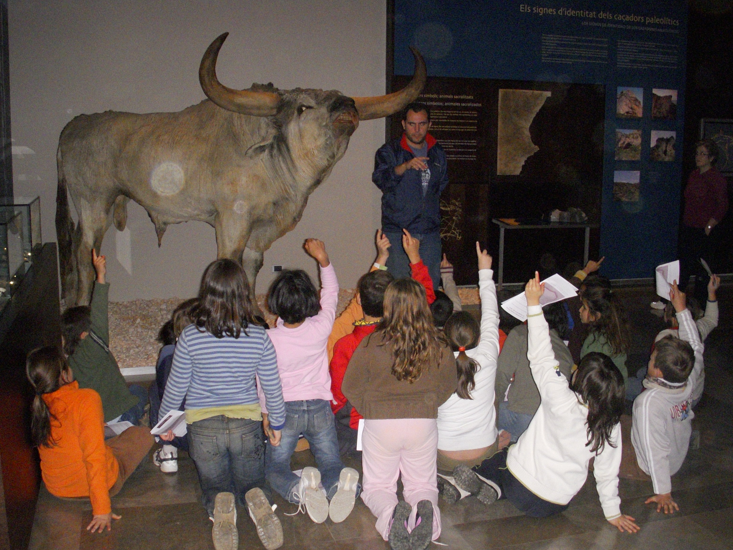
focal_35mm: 40
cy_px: 284
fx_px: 847
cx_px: 366
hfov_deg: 46.8
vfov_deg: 36.0
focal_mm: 6.3
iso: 800
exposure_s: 1/250
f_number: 3.3
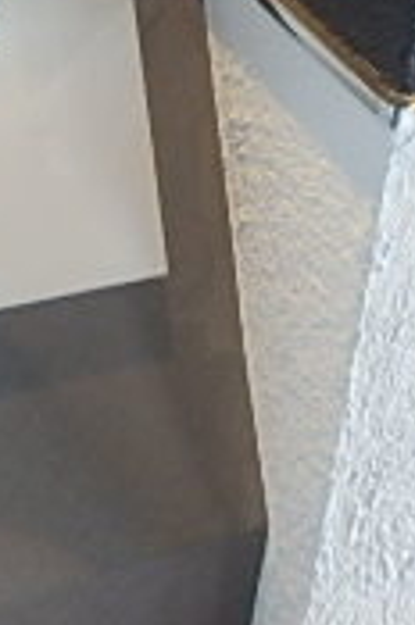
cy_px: -196
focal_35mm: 80
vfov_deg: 22.6
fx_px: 1389
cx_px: 125
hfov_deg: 16.9
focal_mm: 3.7
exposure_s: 1/30
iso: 400
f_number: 3.5
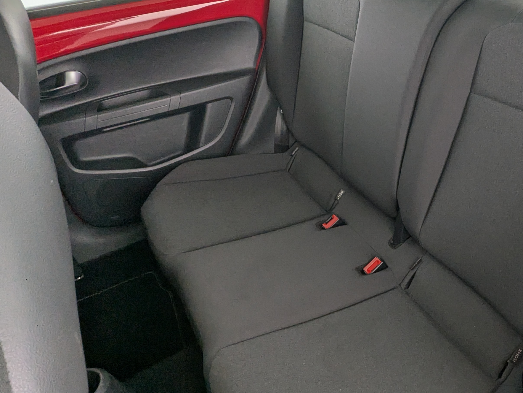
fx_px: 408
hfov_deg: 59.7
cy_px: 216
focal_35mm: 27
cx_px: 424
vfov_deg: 51.4
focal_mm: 2.35
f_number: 2.2
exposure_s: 1/73.4
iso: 59
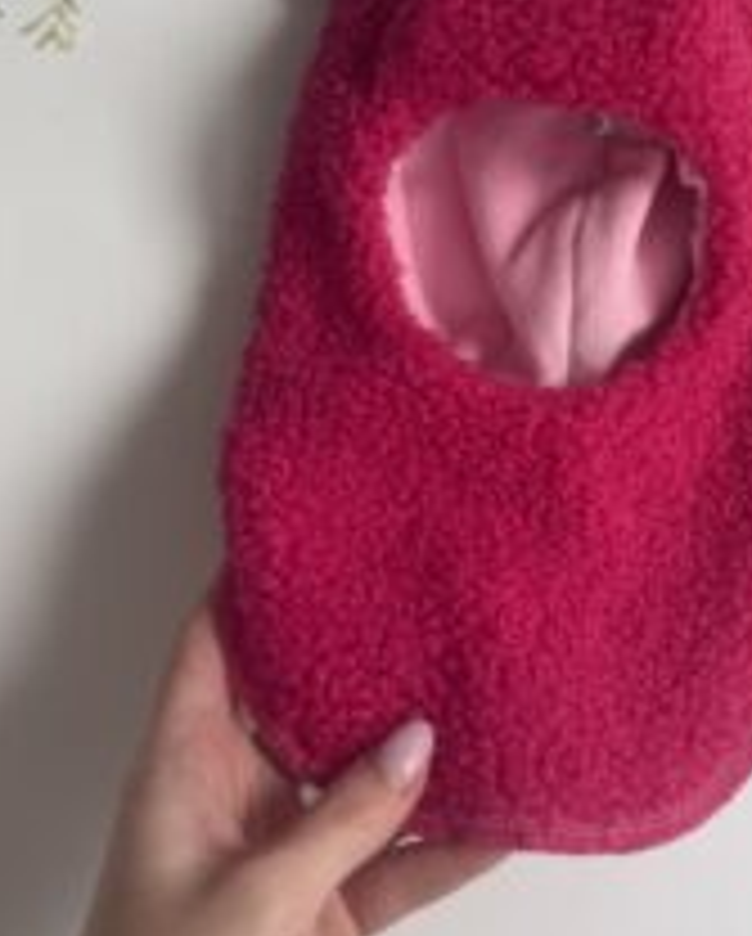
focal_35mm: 45
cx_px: 558
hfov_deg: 32.9
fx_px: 1249
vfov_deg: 40.4
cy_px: 279
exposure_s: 1/263
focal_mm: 6.76
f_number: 1.78
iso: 64
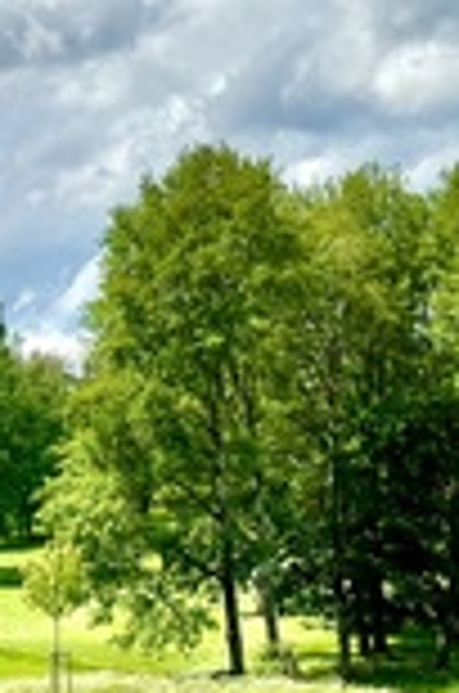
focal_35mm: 130
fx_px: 2497
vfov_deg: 15.8
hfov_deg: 10.2
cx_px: 639
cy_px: 238
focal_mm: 6.76
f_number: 1.78
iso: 64
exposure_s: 1/7937
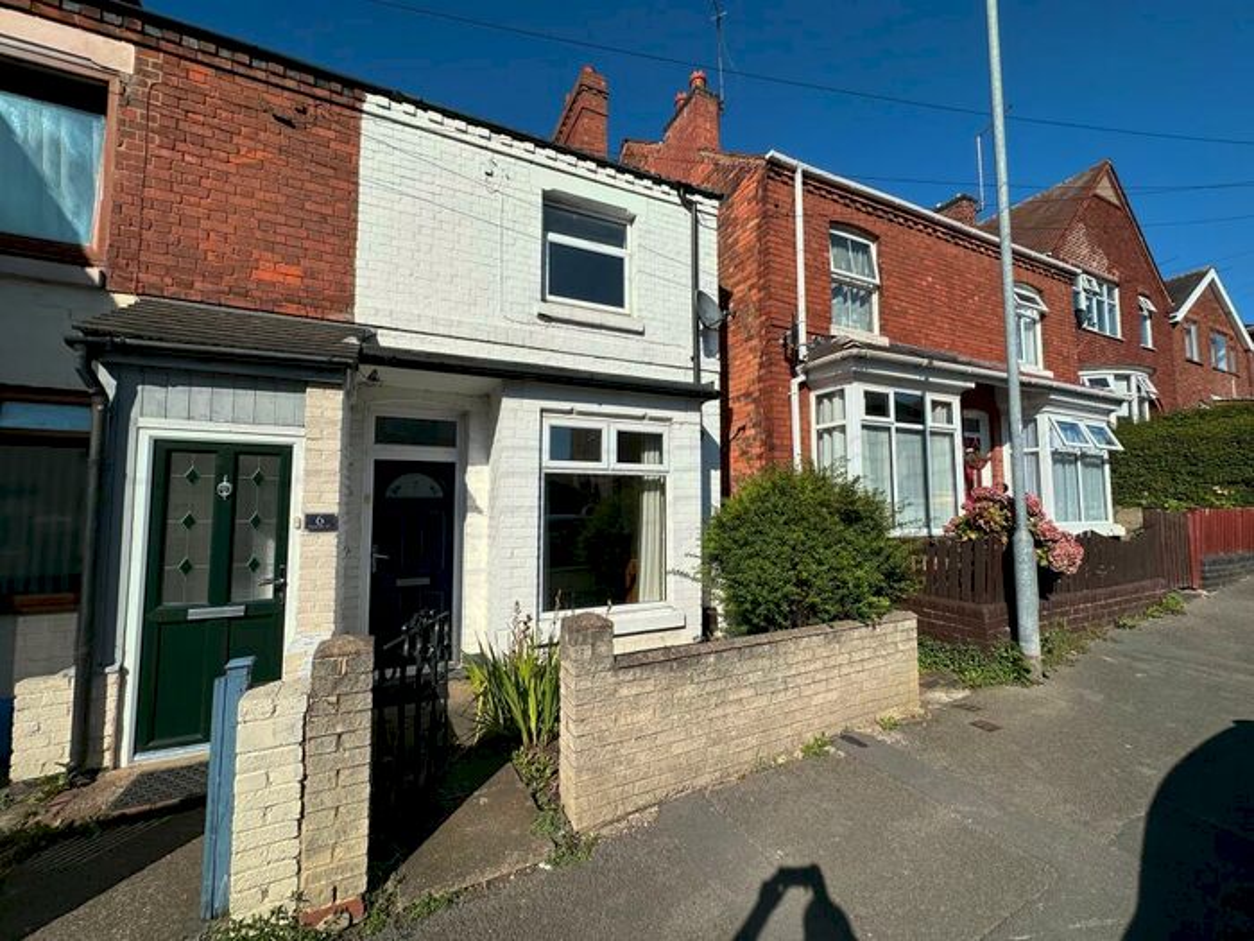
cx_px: 627
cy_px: 470
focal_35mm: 14
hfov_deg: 102.1
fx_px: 507
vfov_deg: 85.7
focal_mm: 2.22
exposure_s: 1/4464
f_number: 2.2
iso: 50
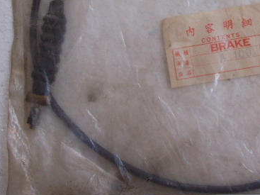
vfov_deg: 21.3
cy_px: 33
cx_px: 189
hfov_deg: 28.2
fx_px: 511
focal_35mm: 68
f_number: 3.5
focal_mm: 6.6
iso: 132
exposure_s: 1/45
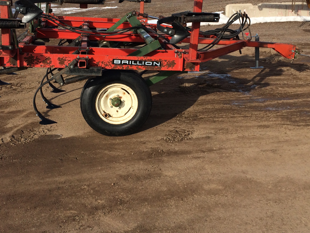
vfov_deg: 31.9
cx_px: 145
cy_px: 79
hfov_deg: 42.1
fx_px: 403
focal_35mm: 45
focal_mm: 4.12
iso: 40
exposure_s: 1/2415
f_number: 2.2
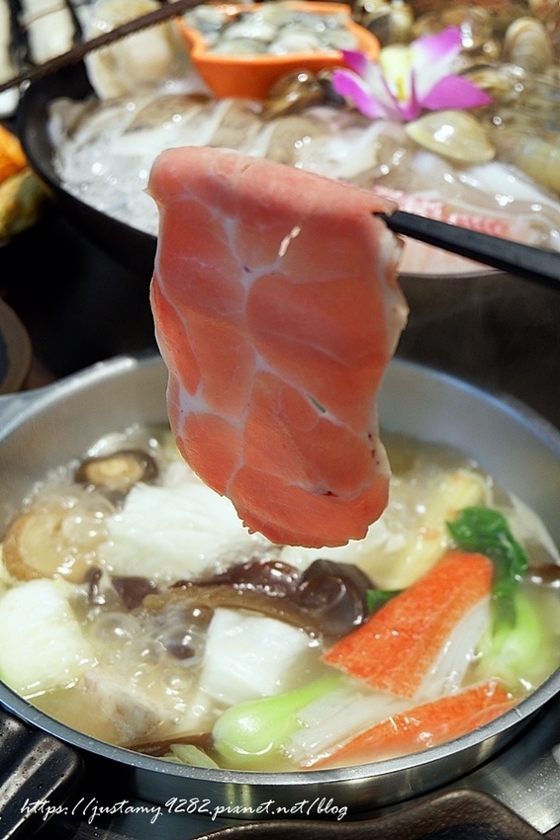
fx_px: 1308
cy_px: 420
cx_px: 280
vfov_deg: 35.7
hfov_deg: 24.2
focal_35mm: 56
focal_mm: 37.1
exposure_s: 1/80
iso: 1600
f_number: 5.3
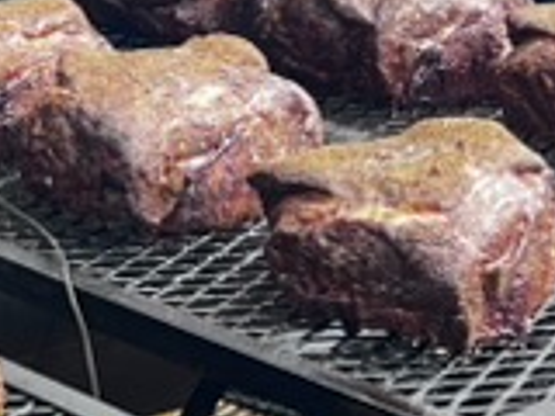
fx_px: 2661
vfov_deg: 8.9
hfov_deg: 11.5
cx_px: -225
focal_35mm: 166
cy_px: 80
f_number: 1.5
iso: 50
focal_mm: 5.7
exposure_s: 1/178
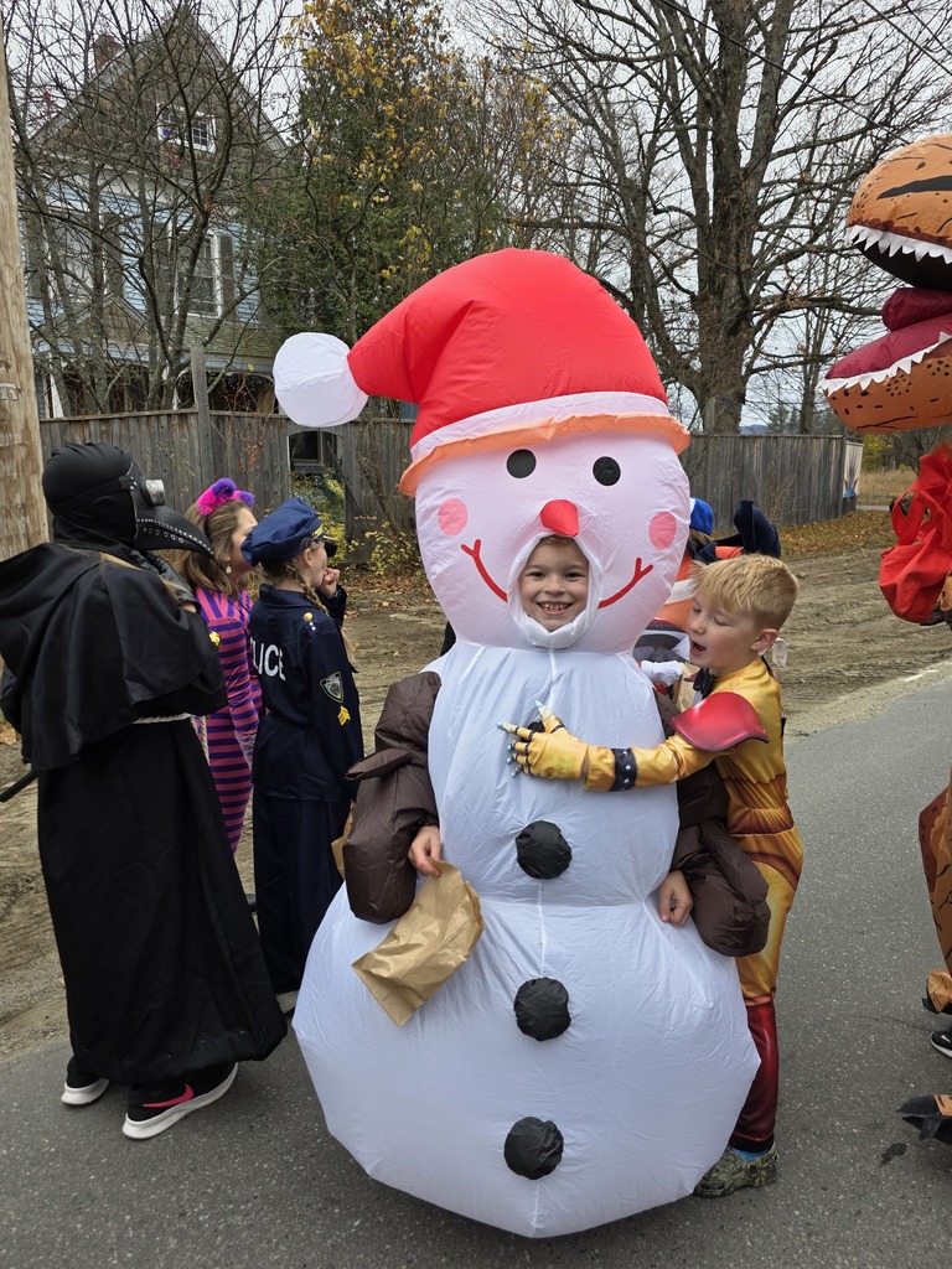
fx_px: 843
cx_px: 476
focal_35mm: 23
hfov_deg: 58.9
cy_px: 634
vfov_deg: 73.9
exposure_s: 1/180
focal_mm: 6.3
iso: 50
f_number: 1.7
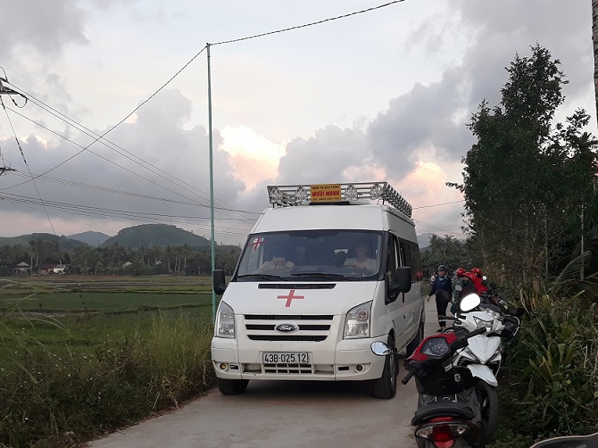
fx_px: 466
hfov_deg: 65.3
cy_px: 224
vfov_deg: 51.3
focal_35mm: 27
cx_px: 299
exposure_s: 1/100
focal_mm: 3.71
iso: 50
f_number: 1.7
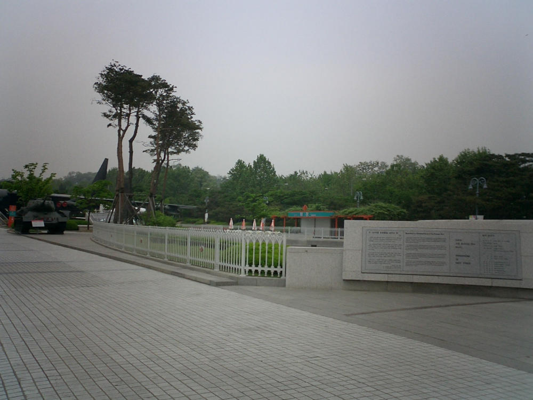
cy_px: 200
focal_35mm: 37
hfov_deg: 50.1
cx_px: 266
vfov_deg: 38.7
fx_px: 570
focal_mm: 5.6
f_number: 3.5
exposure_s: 1/200
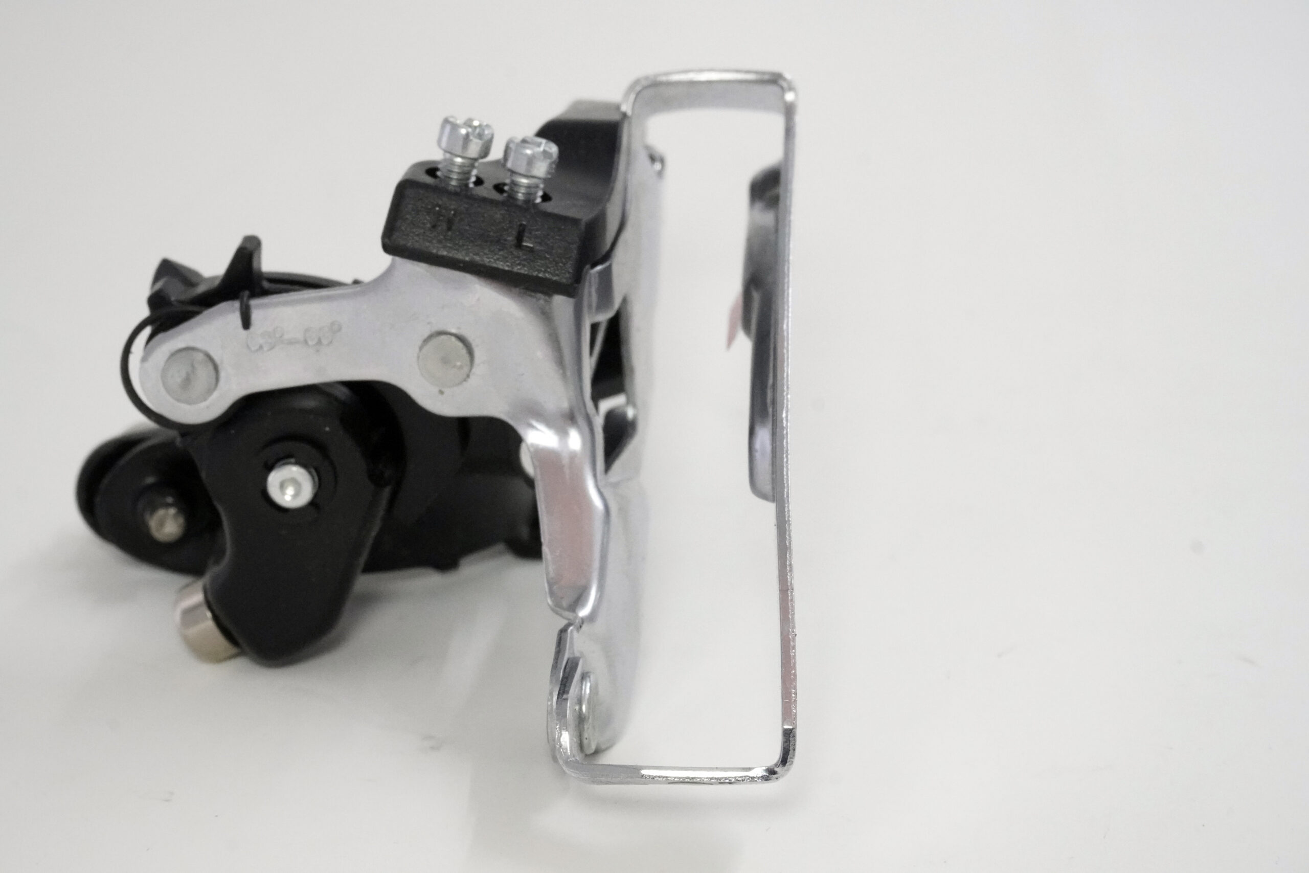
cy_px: 436
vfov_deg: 21.6
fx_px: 2291
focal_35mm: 63
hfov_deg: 31.9
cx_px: 654
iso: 5000
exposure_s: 1/40
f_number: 16
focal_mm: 42
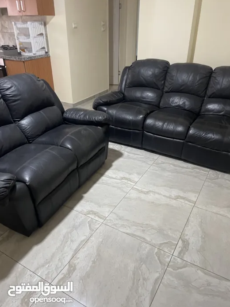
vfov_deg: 65.3
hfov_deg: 51.4
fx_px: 239
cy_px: 155
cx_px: 117
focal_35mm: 27
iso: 400
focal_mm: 4.2
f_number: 1.6
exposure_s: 1/33
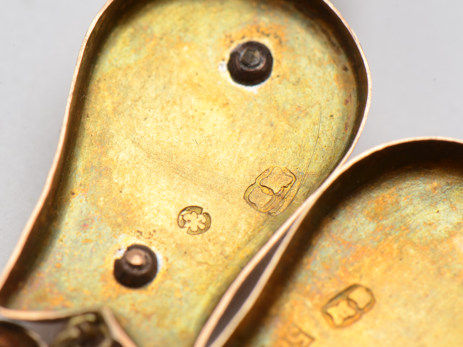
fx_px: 1866
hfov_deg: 14.1
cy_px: 173
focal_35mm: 140
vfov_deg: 10.6
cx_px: 240
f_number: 18
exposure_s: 1/125
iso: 200
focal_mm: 85
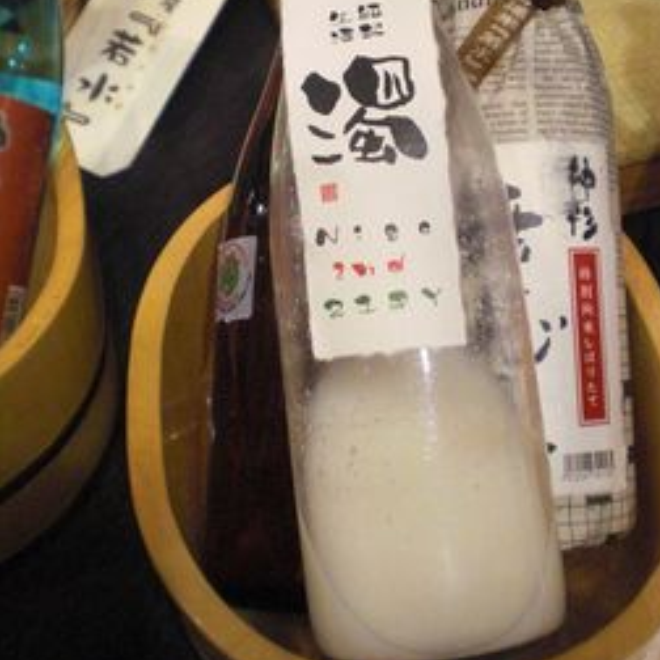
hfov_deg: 36.8
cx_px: 337
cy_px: 227
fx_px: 992
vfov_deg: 36.5
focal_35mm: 46
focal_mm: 6.3
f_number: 3.1
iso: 800
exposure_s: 1/80
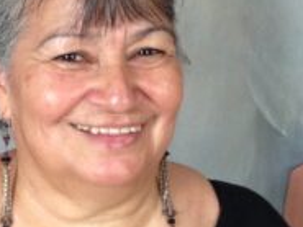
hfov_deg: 17.0
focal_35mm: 114
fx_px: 999
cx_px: 18
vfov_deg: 12.9
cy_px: 7
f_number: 2.4
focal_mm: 4.12
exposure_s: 1/20
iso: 200
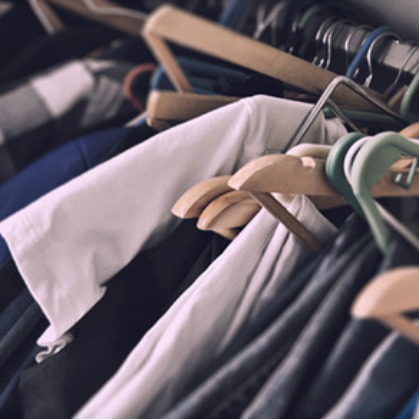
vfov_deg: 31.1
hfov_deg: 31.1
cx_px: 230
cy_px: 209
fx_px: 753
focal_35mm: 55
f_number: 4.5
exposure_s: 1/50
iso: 800
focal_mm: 28
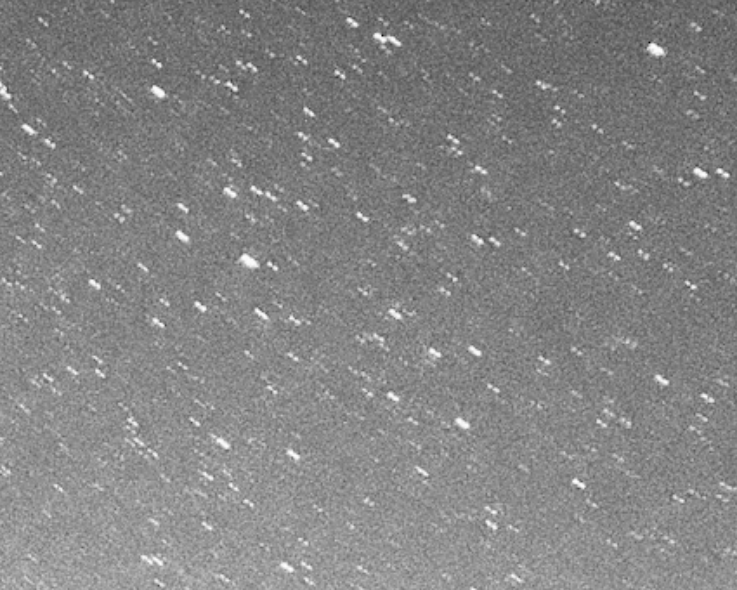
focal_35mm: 106
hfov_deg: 13.5
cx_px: -999
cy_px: 1407
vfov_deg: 11.9
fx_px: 2312
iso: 6400
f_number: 2.8
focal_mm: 10
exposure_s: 20
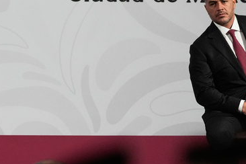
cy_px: 30
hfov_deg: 3.7
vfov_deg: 2.5
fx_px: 3826
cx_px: -14
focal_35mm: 560
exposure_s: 1/250
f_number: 6.3
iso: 5000
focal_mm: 200
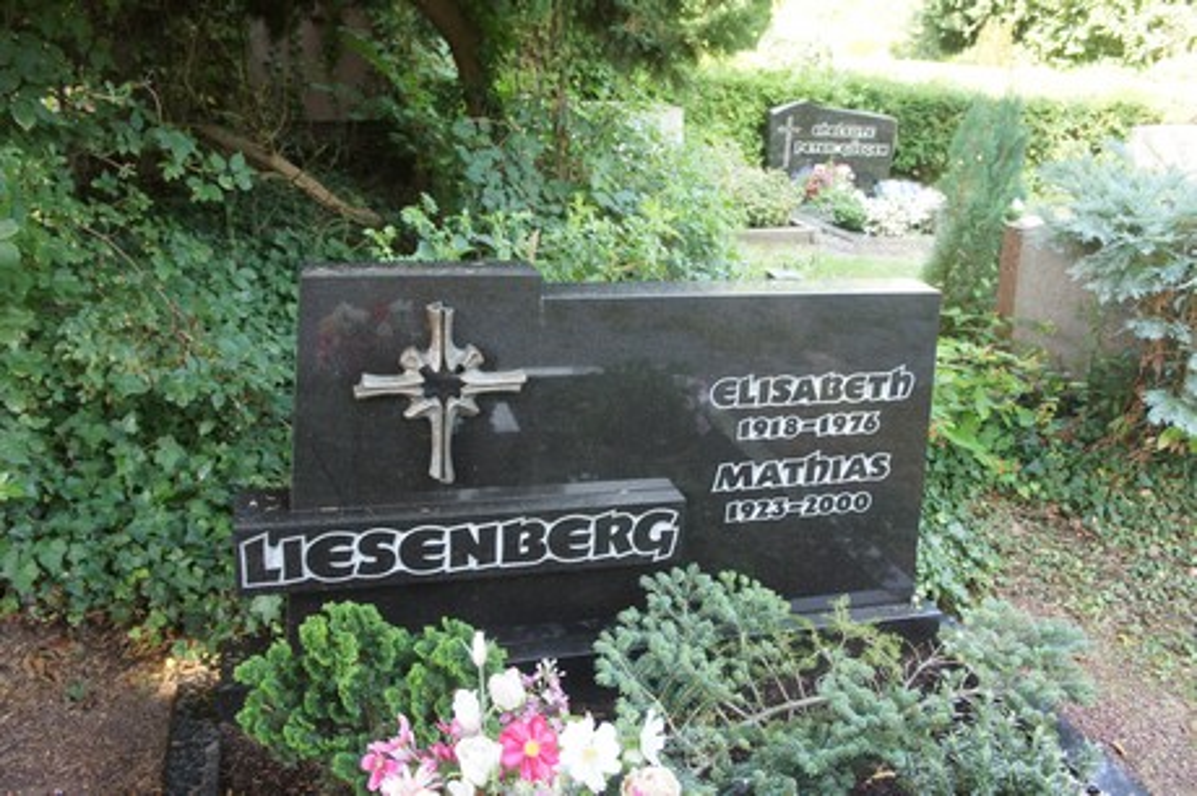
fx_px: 1096
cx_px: 598
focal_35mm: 33
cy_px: 398
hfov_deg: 57.3
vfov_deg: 39.9
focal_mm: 22
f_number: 4
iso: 800
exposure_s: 1/200
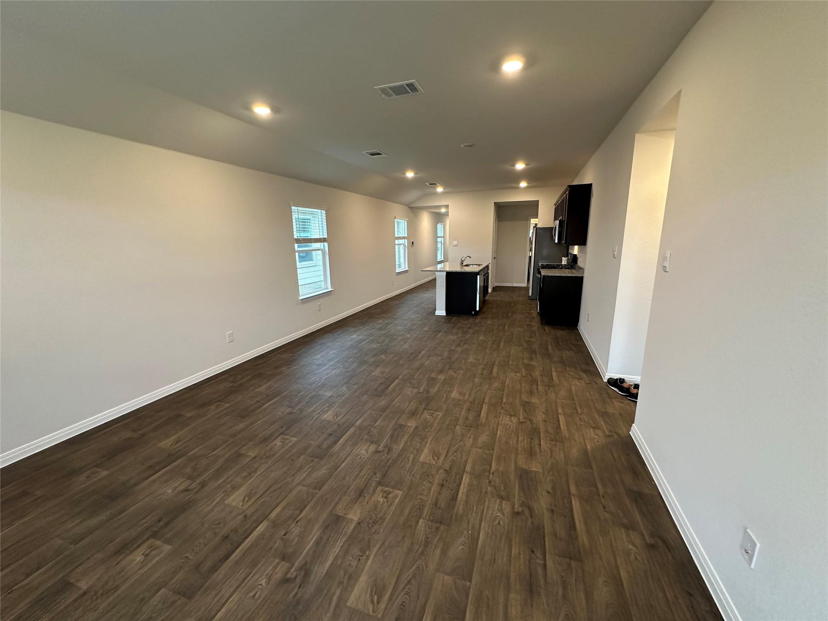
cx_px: 414
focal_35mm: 14
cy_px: 310
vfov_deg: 85.7
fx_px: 335
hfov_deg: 102.1
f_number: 2.2
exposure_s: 1/60
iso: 250
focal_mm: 2.22
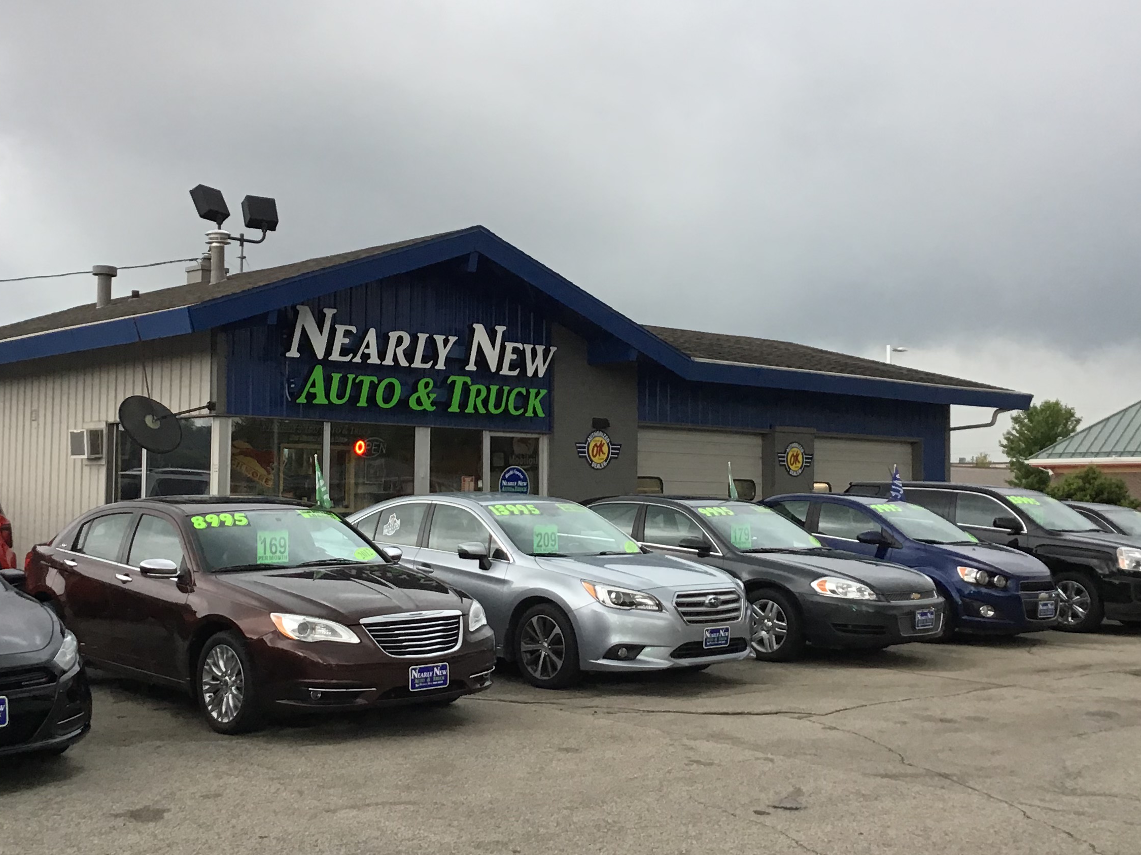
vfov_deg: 32.2
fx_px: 1483
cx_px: 521
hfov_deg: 42.0
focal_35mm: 45
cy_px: 441
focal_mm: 3.3
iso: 25
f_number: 2.4
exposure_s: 1/30
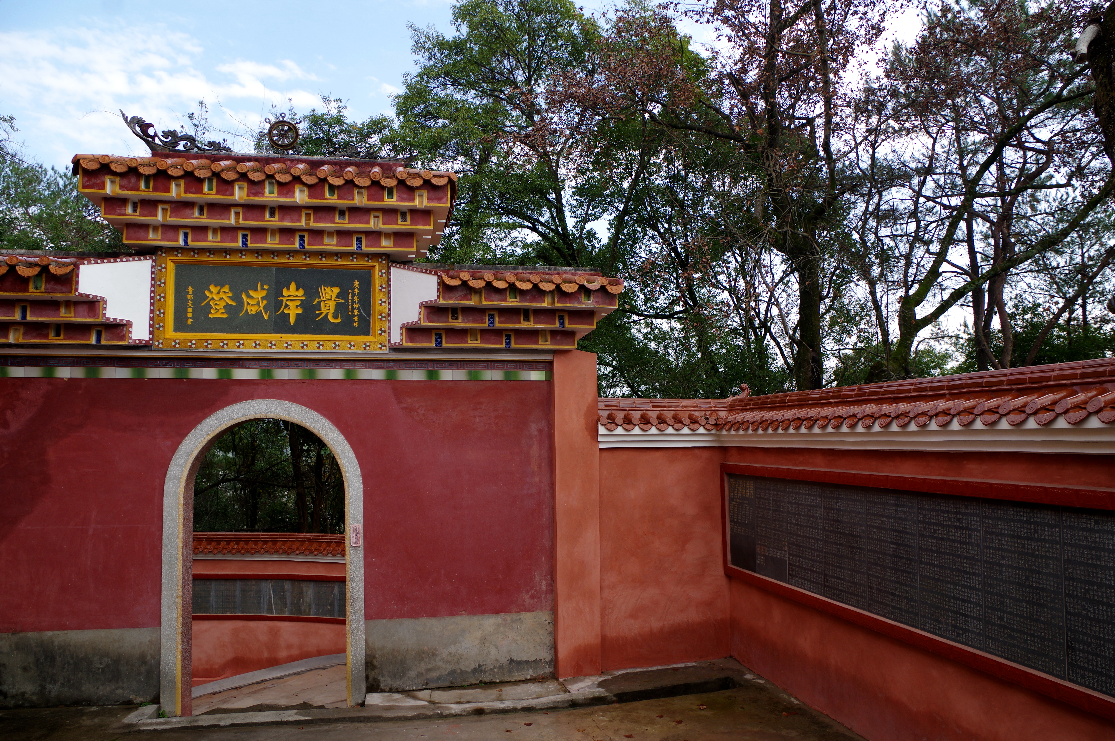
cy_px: 370
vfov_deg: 53.0
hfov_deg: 73.8
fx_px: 743
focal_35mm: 24
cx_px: 558
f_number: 5
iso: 200
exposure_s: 1/250
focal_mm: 16
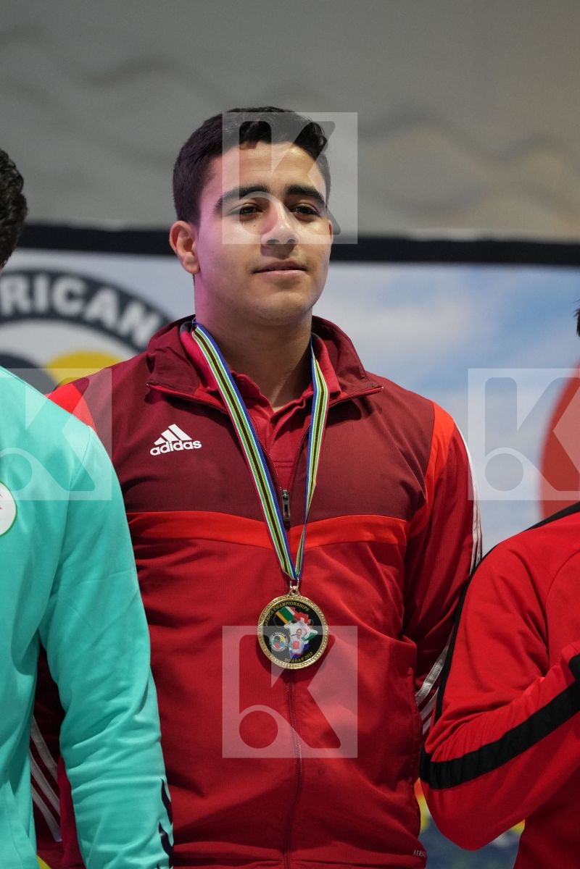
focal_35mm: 300
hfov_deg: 4.6
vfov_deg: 6.9
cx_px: 290
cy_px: 434
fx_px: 7249
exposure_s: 1/250
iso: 2500
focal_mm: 200
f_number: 2.8
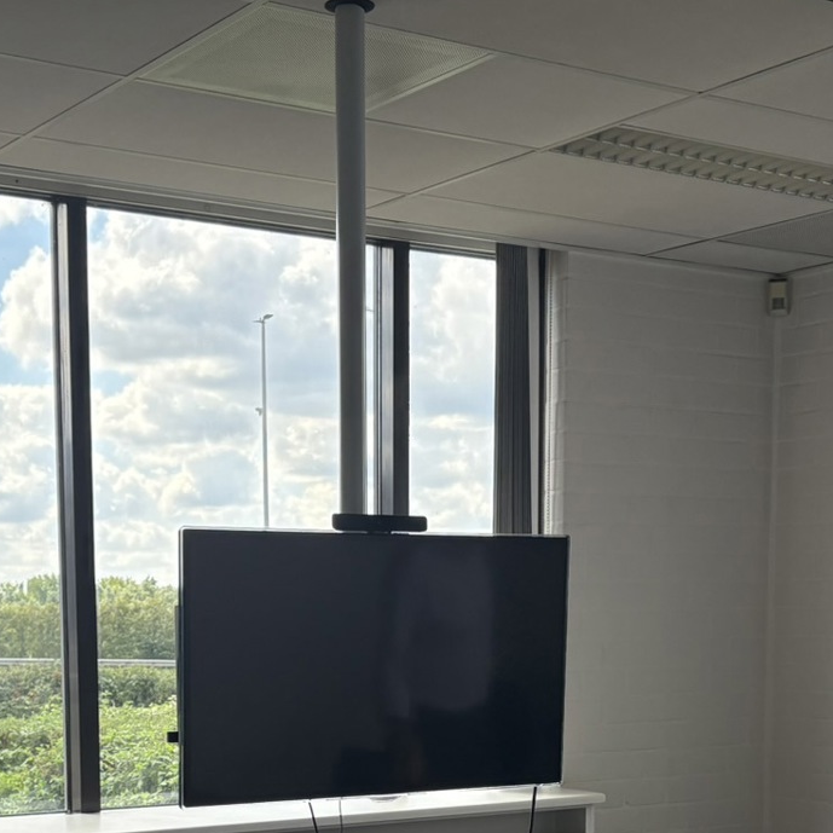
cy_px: 783
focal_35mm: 64
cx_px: 351
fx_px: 1742
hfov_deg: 26.9
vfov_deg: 25.8
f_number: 1.6
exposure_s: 1/237
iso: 64
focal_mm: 5.96
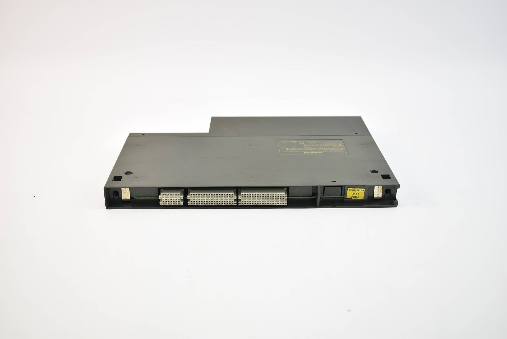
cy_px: 170
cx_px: 254
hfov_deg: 44.9
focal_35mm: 44
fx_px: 613
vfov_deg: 30.9
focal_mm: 29
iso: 100
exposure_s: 1/30
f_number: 4.2
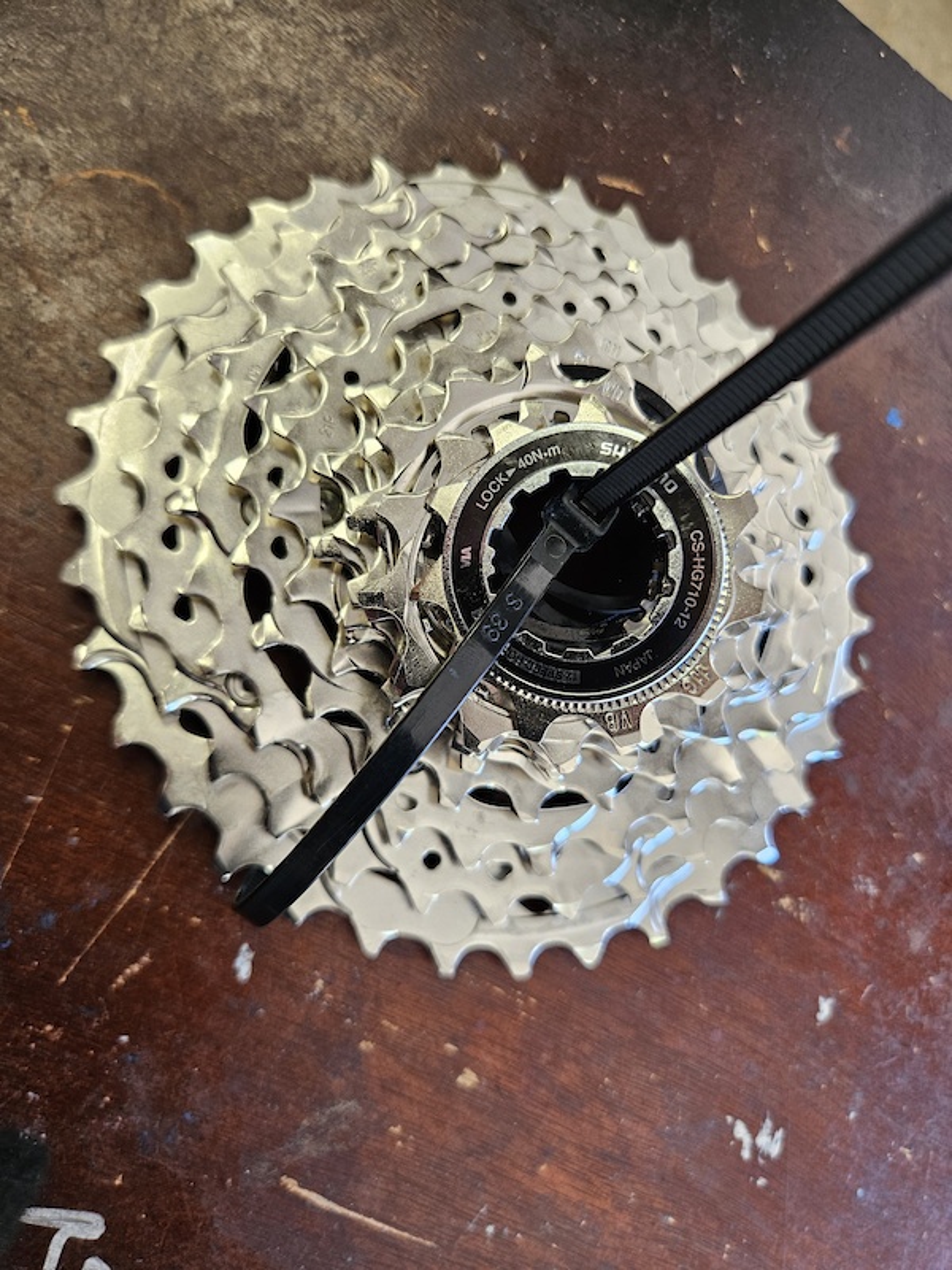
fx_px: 843
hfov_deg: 58.9
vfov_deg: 73.9
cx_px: 476
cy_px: 635
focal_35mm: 23
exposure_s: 1/120
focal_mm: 5.4
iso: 125
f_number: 1.8
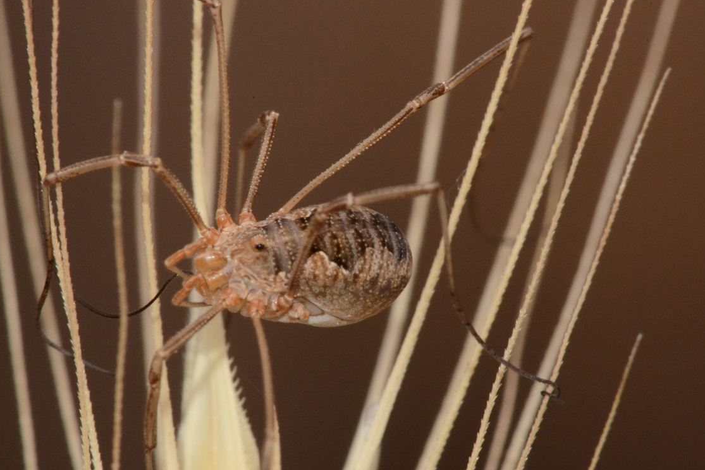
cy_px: 292
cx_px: 359
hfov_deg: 7.2
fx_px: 5622
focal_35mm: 287
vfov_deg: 4.8
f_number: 32
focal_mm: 200
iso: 3200
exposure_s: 1/320
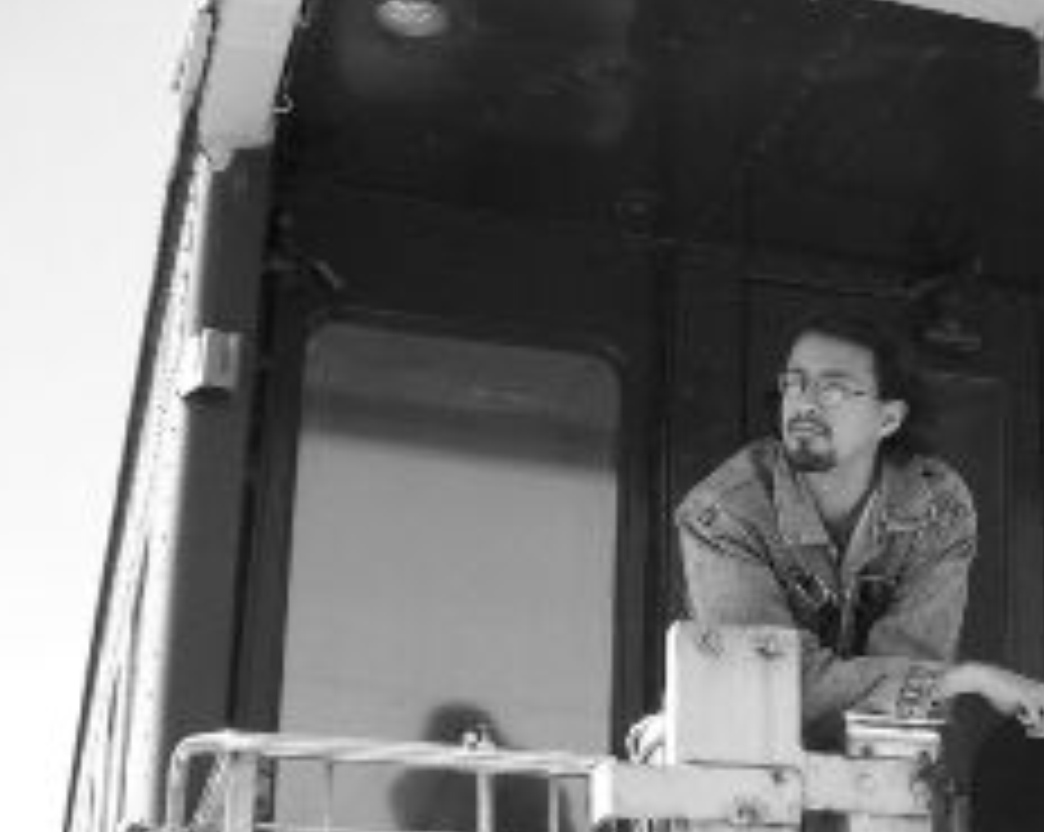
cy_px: 598
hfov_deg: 26.9
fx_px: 2098
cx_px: 945
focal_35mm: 68
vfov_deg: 22.3
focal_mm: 6
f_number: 2.7
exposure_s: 1/401
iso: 80
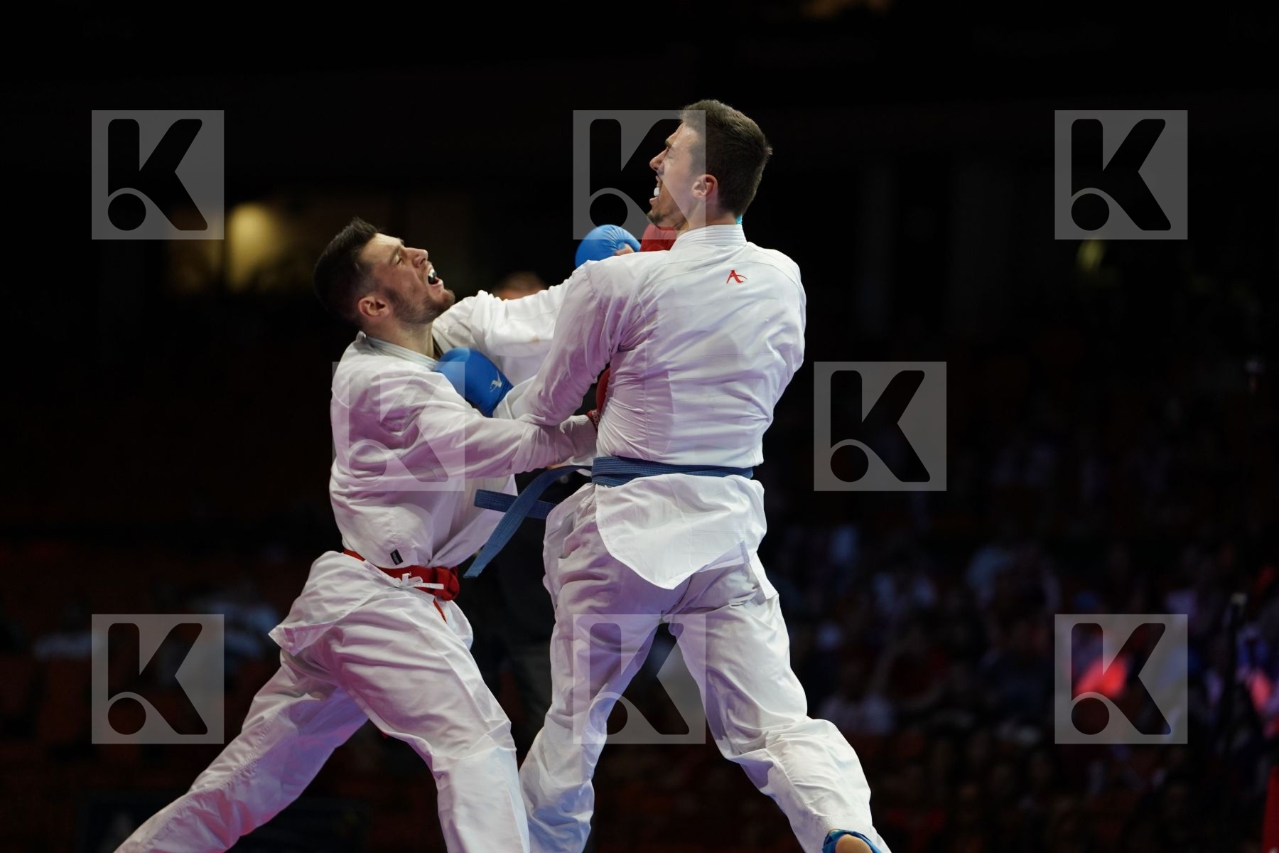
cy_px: 426
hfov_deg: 11.4
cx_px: 640
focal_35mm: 181
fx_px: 6430
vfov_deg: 7.6
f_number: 2.8
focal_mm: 181
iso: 1250
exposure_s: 1/1000
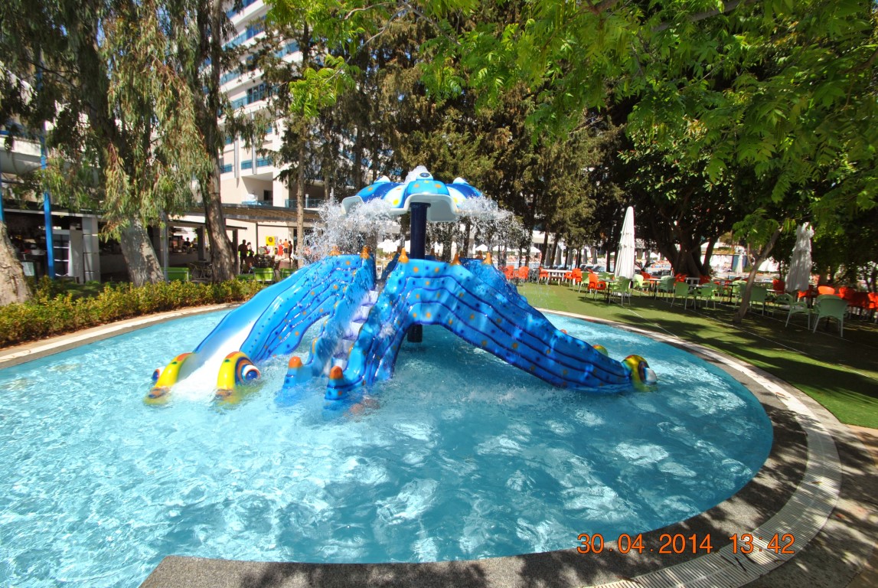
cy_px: 294
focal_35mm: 15
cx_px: 439
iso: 100
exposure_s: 1/250
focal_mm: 10
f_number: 8
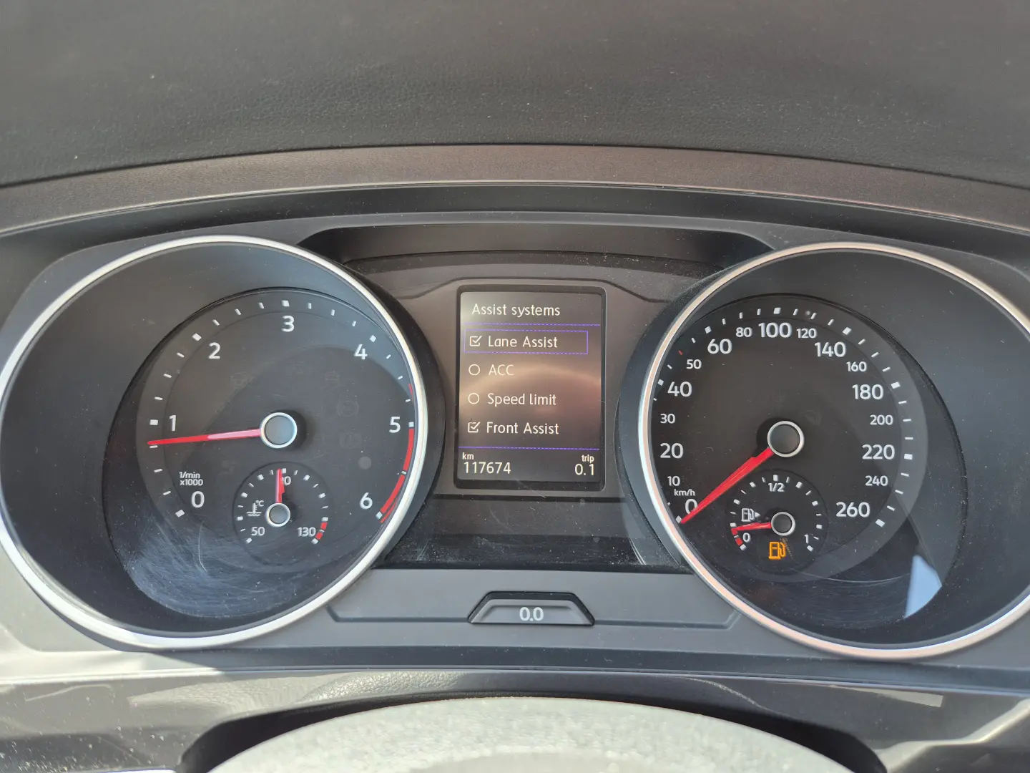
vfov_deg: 58.9
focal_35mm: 23
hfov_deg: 73.9
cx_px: 515
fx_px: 684
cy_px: 386
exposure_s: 1/51
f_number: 1.8
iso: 50
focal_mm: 5.4
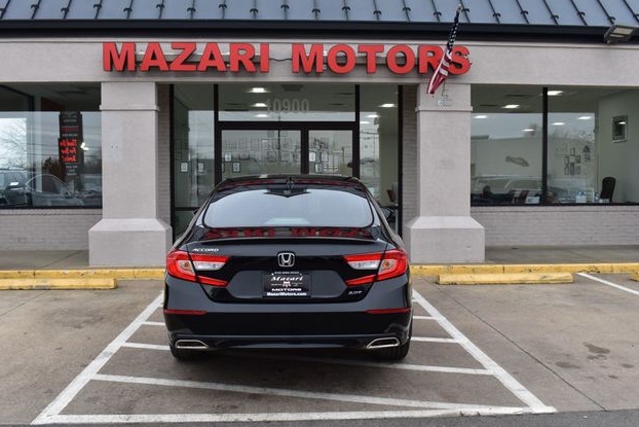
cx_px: 324
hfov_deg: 51.9
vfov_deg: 36.0
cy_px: 213
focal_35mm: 37
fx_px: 657
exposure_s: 1/100
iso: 400
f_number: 9
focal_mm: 24
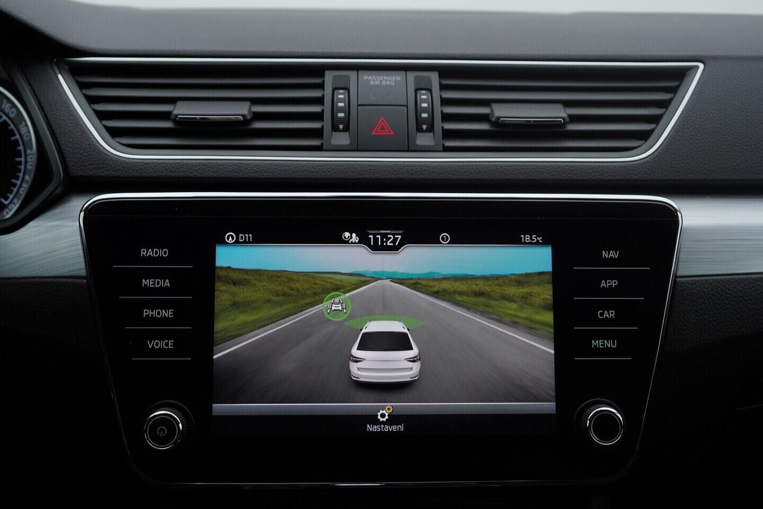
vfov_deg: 36.9
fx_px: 763
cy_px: 254
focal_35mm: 36
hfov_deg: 53.1
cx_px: 382
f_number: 4.5
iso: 125
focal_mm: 24
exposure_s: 1/80
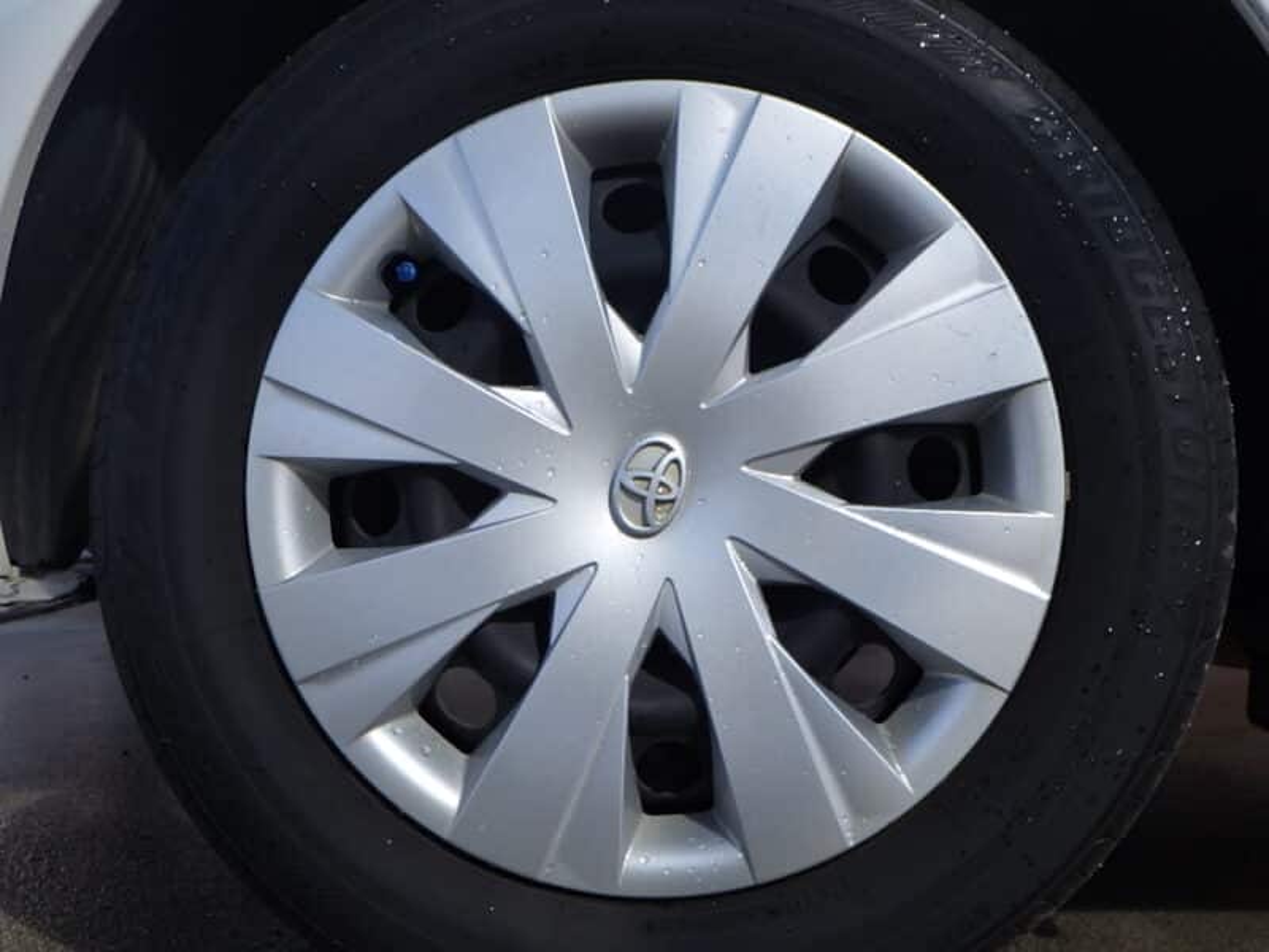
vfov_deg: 34.3
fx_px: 1540
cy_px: 476
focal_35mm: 42
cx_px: 634
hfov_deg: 44.8
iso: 125
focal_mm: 7.5
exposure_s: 1/320
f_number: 5
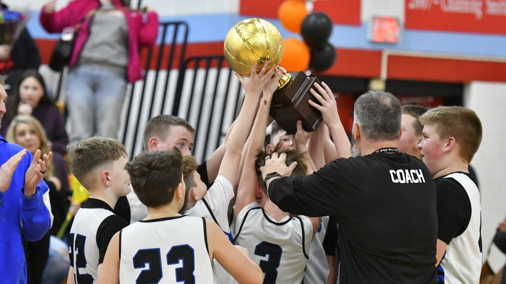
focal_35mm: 183
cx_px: 253
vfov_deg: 6.6
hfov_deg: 11.8
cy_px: 161
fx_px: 2455
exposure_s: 1/1250
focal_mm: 116
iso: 4500
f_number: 2.8
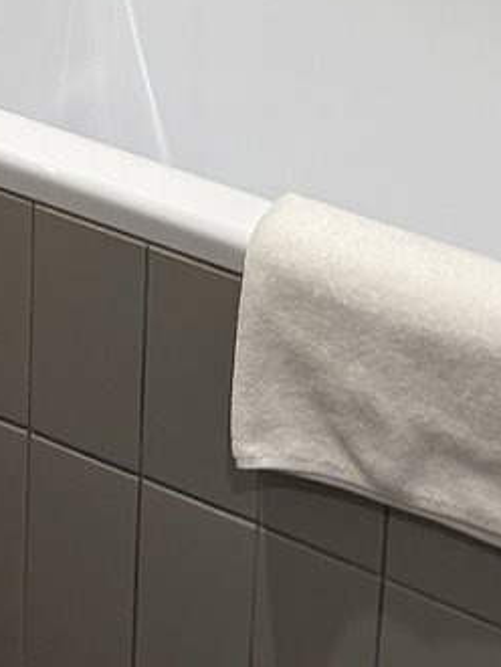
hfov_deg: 12.1
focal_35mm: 121
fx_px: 2332
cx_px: 4
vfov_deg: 14.4
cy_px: -511
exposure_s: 1/50
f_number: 1.6
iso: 100
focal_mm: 5.96
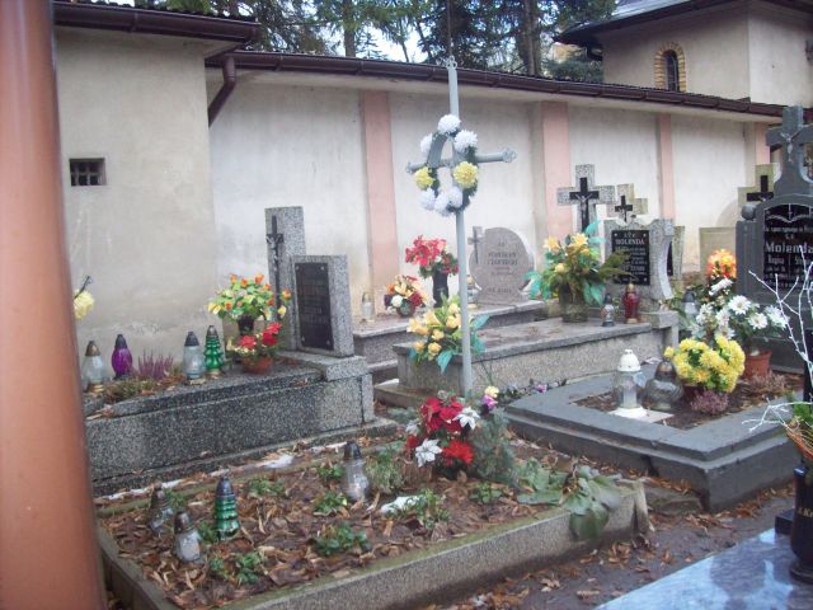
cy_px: 305
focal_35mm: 36
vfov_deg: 39.7
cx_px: 406
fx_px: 846
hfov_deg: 51.4
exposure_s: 1/129
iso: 200
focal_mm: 6
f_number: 2.7
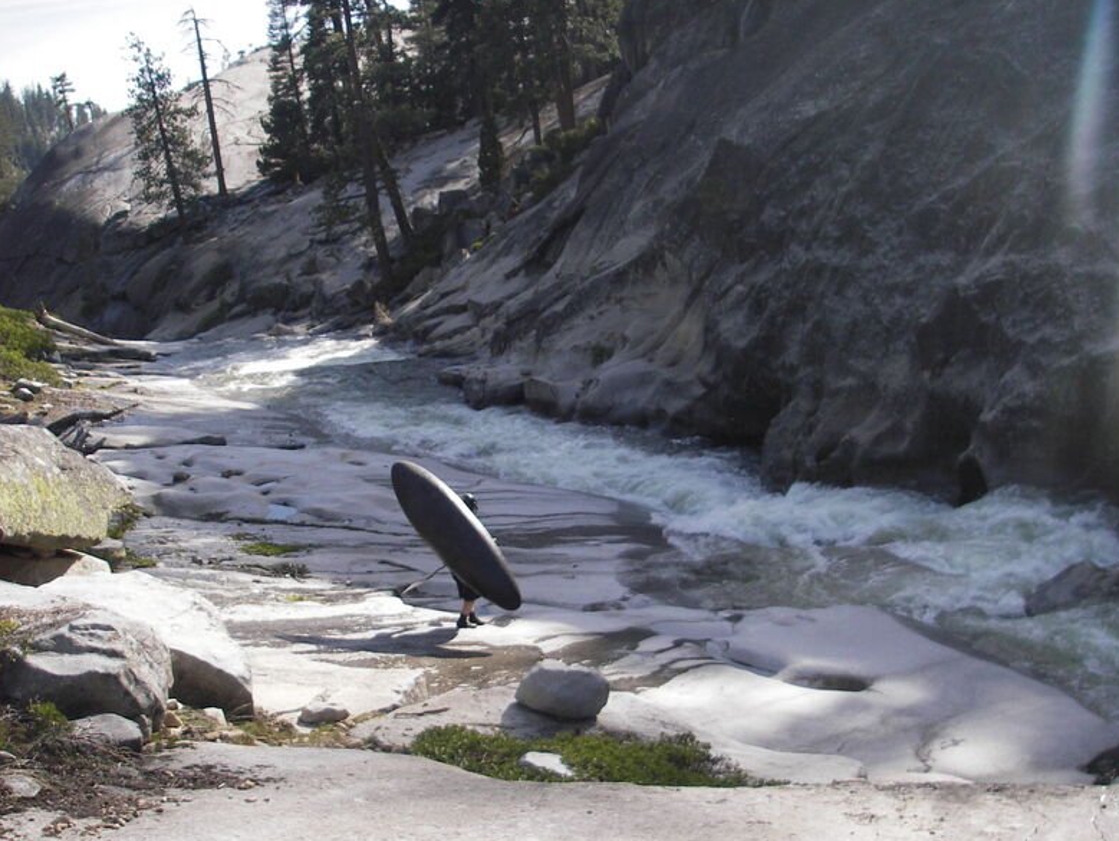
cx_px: 562
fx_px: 1261
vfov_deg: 36.8
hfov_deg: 47.8
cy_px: 427
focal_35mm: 39
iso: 50
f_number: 3.3
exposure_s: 1/250
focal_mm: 6.3
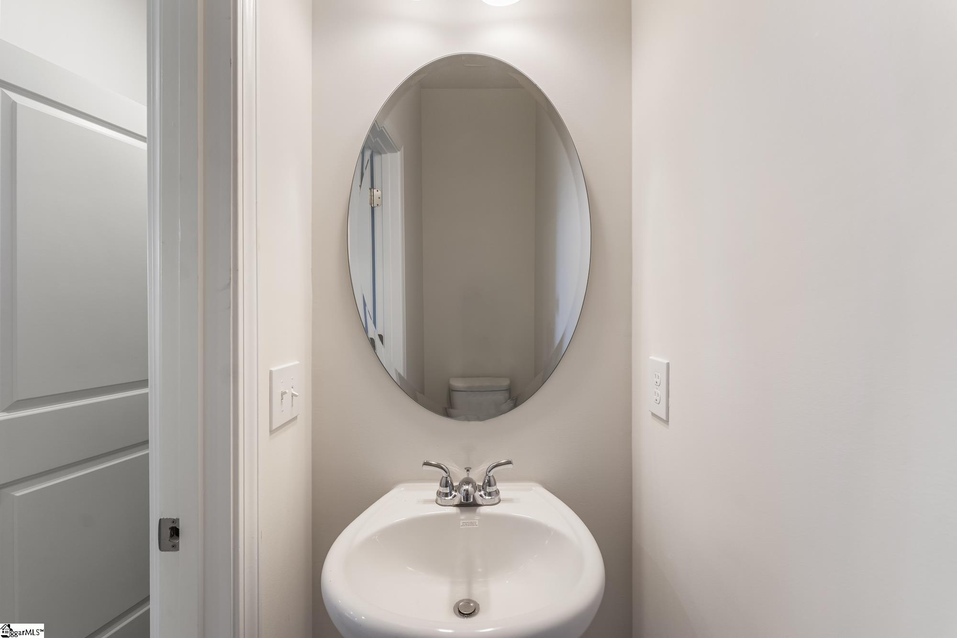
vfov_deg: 81.2
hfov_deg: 104.3
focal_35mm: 14
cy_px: 319
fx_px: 372
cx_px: 478
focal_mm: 14
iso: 400
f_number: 6.3
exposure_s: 1/5
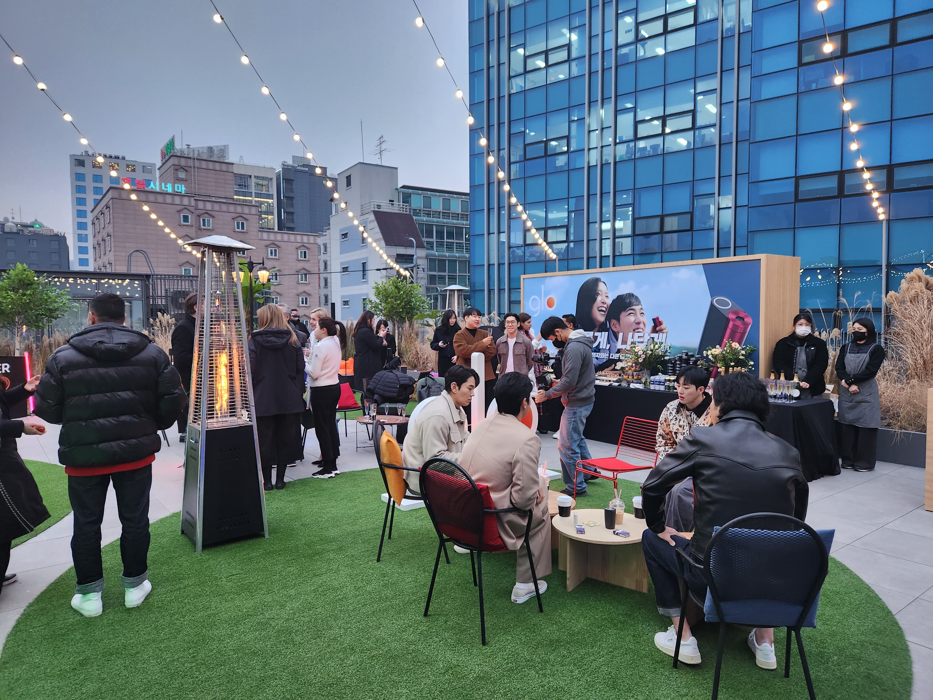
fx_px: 620
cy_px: 350
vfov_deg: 58.9
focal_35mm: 23
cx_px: 466
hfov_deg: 73.9
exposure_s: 1/120
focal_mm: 5.4
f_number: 1.8
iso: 250
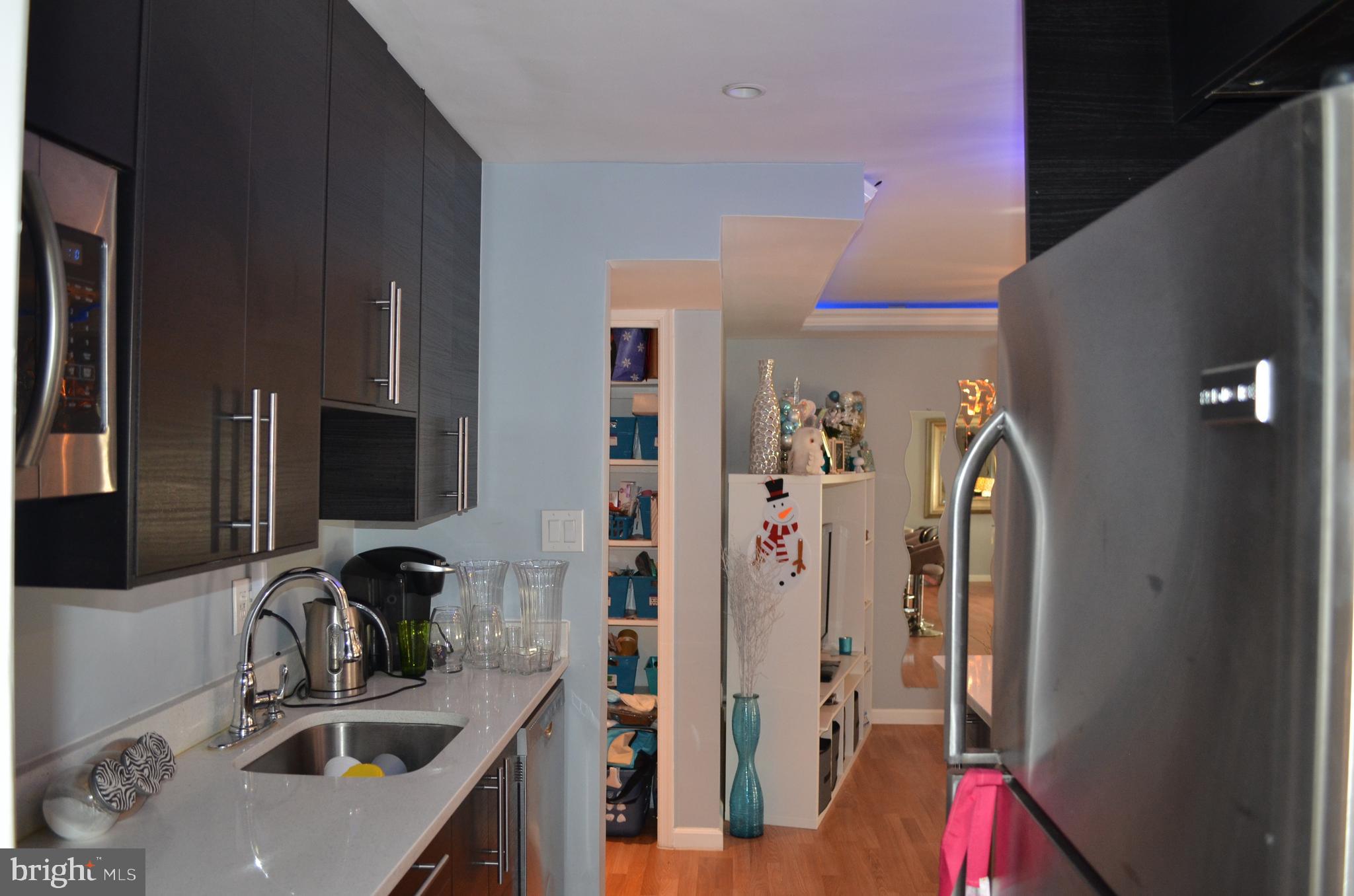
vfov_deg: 43.4
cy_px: 448
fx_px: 1126
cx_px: 677
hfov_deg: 62.0
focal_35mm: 30
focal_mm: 20
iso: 800
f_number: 3.8
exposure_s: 1/60
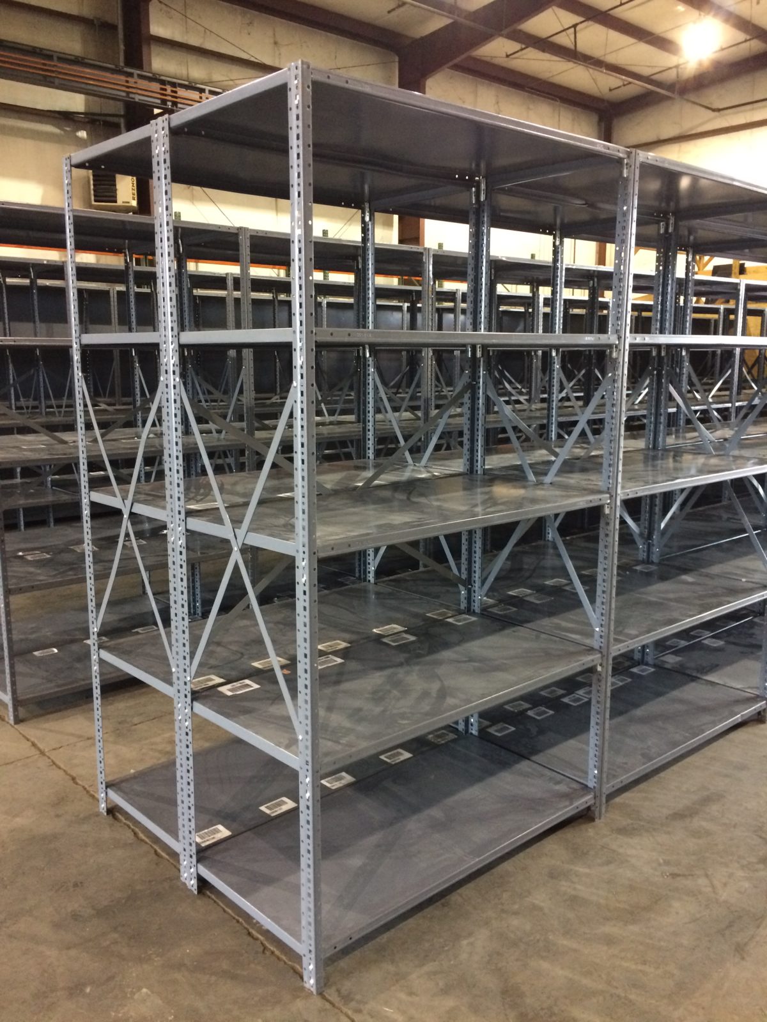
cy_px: 511
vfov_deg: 61.7
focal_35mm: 29
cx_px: 384
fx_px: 857
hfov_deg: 48.2
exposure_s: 1/15
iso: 320
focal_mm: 4.15
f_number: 2.2
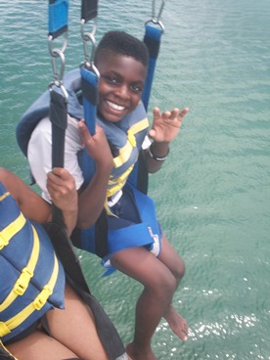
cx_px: 135
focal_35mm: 38
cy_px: 180
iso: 80
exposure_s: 1/200
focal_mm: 6.3
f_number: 4.5
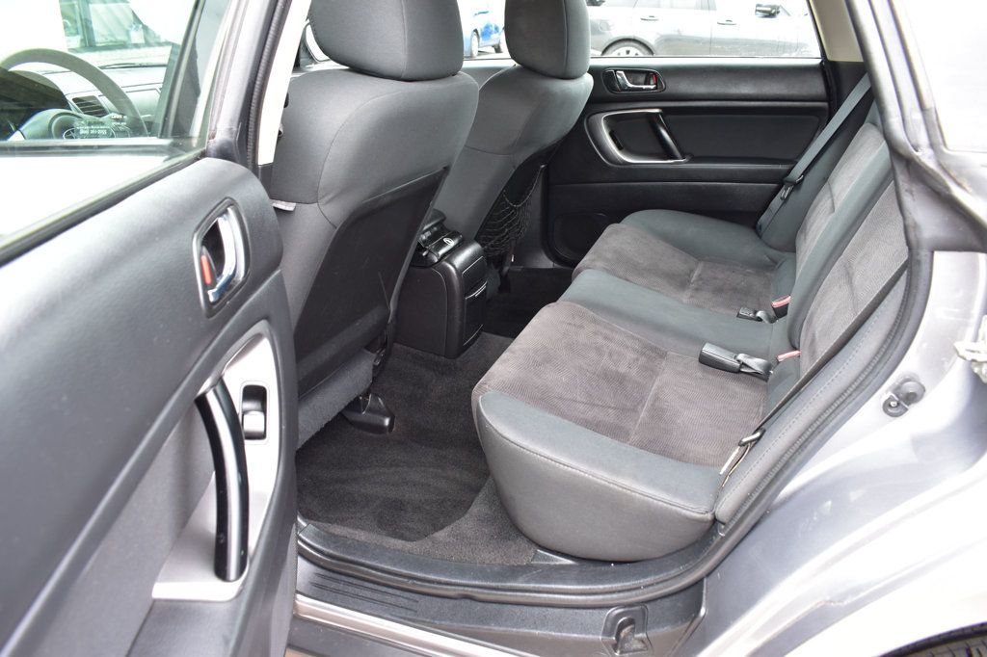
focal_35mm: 27
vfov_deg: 47.9
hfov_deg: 67.4
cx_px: 494
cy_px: 328
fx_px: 740
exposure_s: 1/30
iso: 400
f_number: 7.1
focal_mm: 18
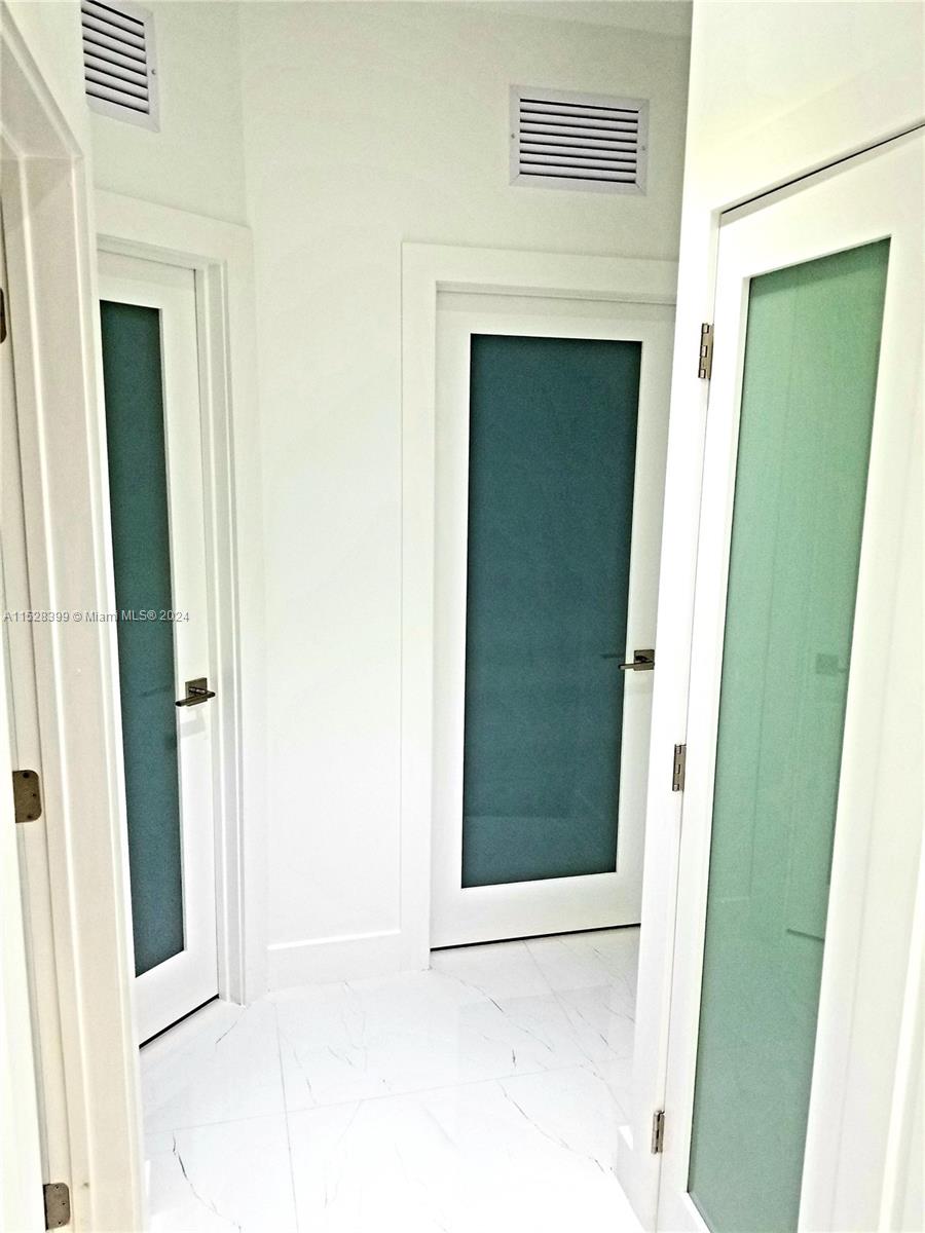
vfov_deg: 67.3
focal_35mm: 26
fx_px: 926
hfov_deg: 53.1
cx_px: 462
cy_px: 616
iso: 160
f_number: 1.7
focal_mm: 4.25
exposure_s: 1/30
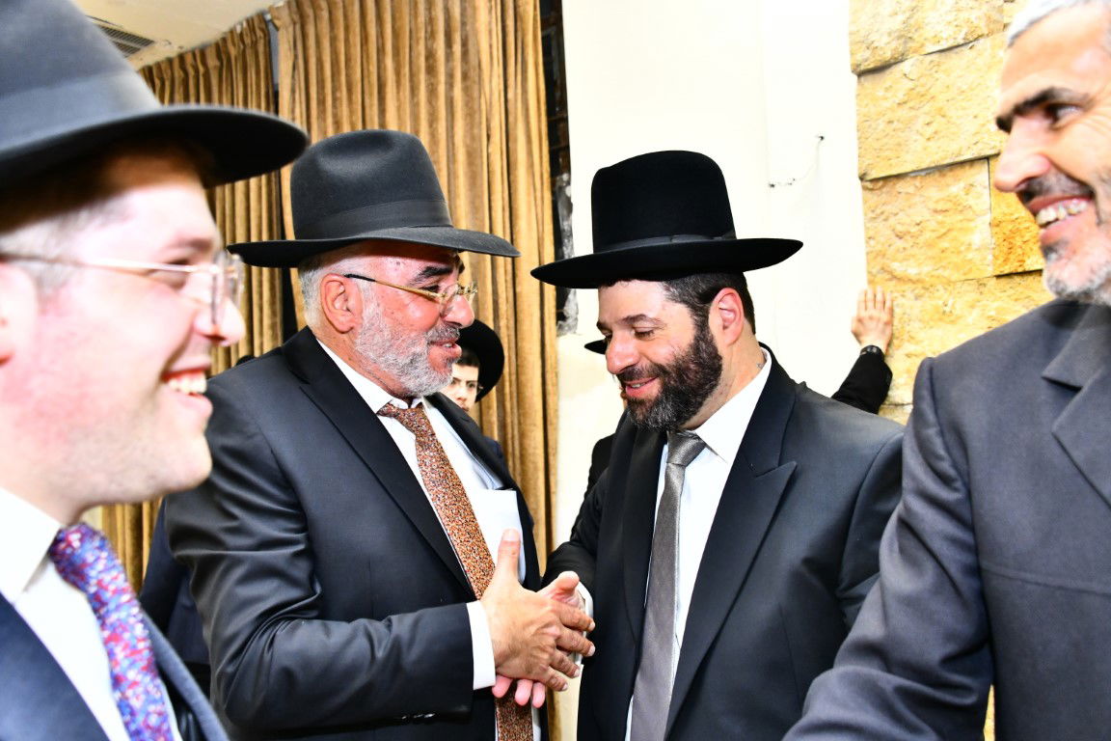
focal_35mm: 34
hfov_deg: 55.8
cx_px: 556
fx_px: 1049
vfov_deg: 38.9
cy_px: 370
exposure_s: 1/125
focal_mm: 34
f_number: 5.6
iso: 2500
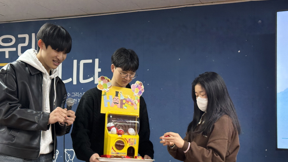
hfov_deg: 39.2
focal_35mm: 53
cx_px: 144
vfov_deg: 22.5
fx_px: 405
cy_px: 108
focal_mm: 6.76
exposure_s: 1/120
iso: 250
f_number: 1.78
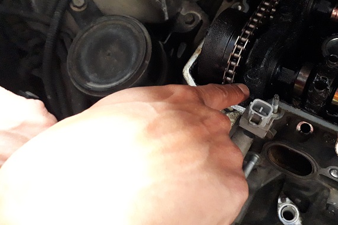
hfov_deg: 51.5
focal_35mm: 37
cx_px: 203
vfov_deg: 35.7
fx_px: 347
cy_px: 81
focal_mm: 3.6
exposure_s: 1/17
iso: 800
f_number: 1.9
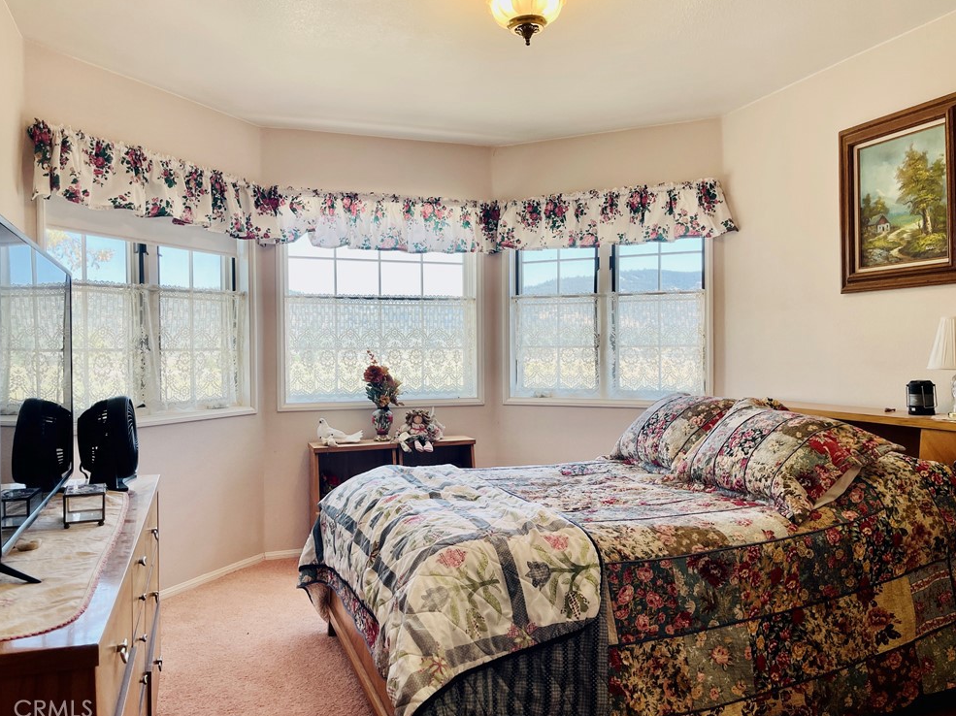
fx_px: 718
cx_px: 476
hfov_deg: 67.3
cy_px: 350
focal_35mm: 26
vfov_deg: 53.0
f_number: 1.6
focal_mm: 5.1
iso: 32
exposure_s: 1/135
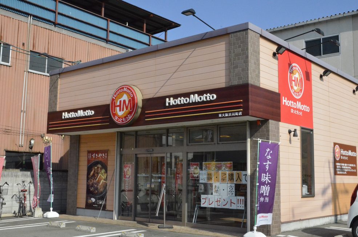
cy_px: 118
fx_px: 417
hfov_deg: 46.5
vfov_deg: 31.7
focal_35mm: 42
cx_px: 179
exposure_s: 1/2000
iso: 5000
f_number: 22
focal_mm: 28
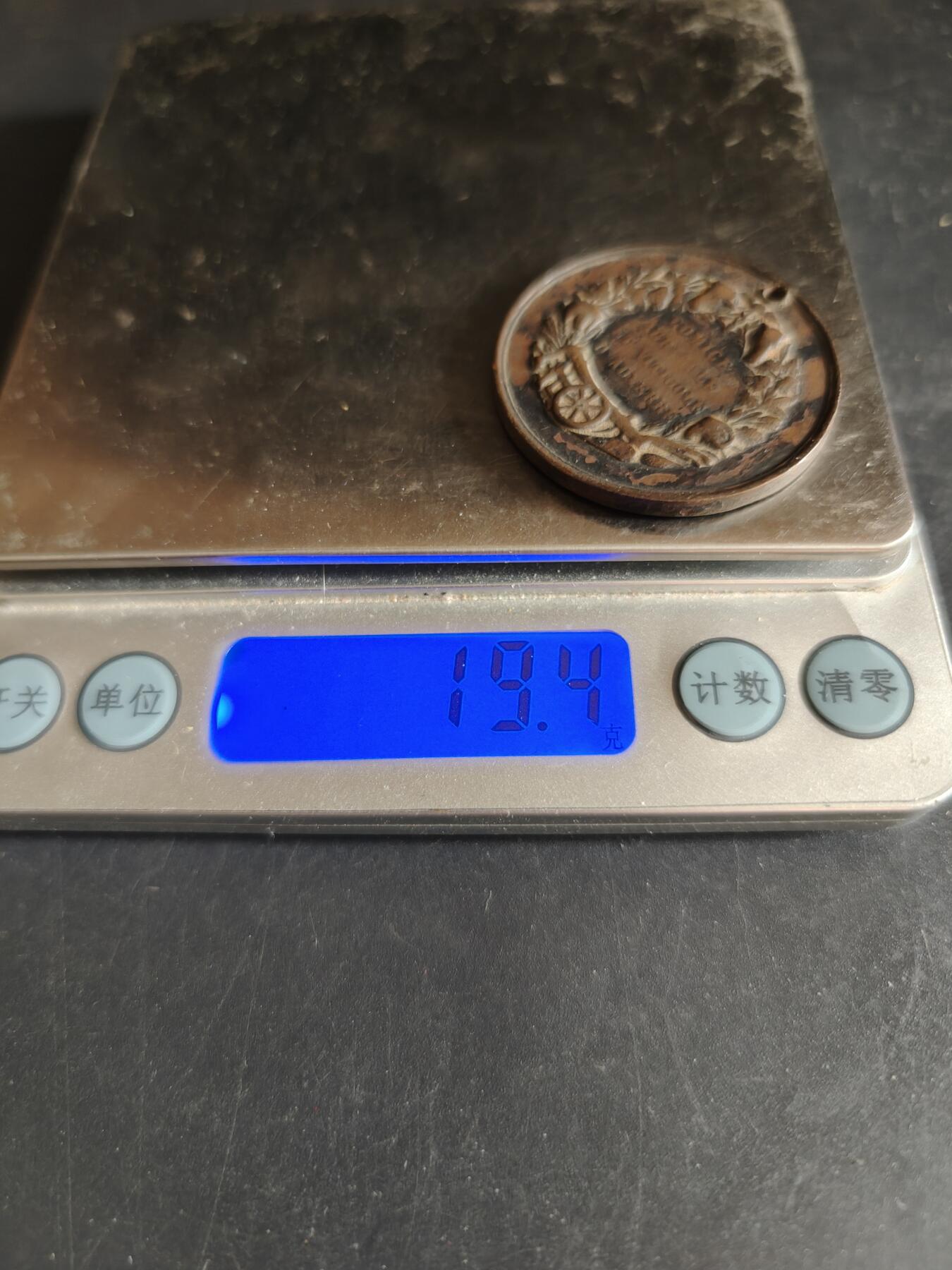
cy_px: 635
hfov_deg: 58.9
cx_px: 476
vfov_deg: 73.9
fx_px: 843
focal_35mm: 23
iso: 800
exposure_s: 1/100
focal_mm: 6.06
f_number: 1.6
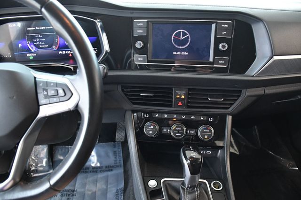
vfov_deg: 47.9
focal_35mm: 27
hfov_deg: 67.4
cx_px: 150
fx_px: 226
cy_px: 100
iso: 2500
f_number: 4
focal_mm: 18
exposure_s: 1/60
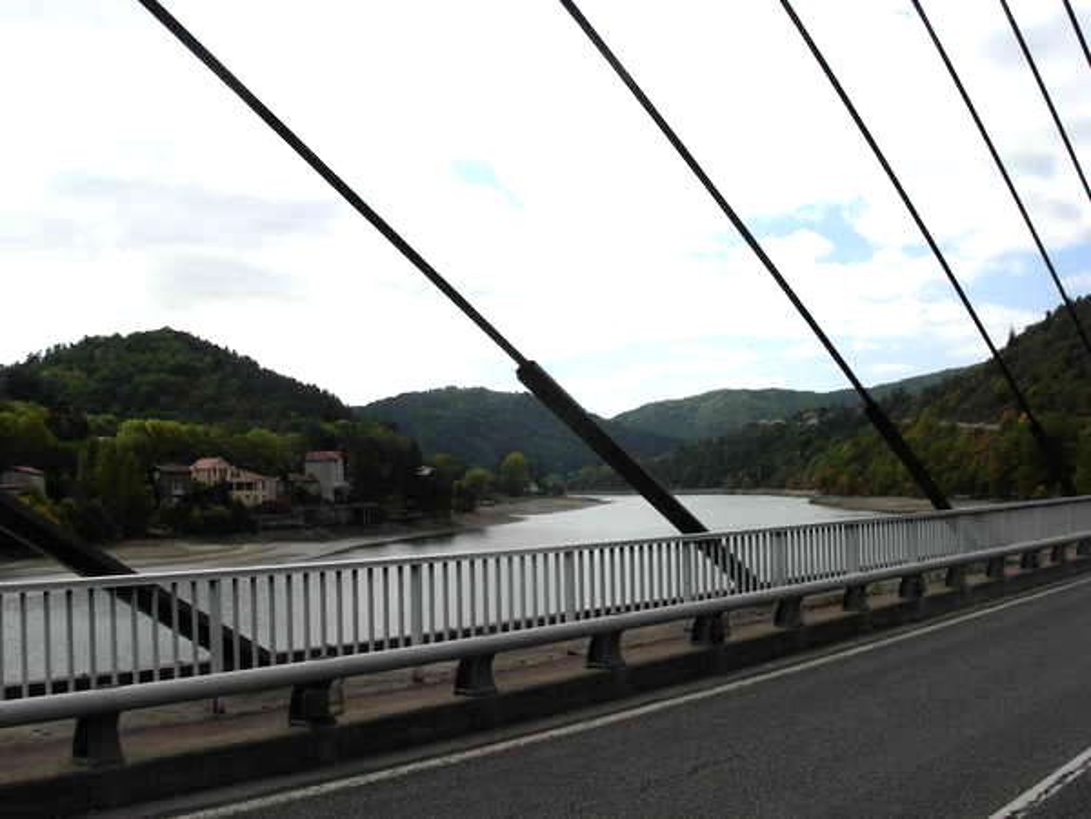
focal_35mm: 38
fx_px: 1198
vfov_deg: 37.7
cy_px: 410
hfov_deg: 49.0
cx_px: 546
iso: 79
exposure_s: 1/939
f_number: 4.9
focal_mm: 6.3
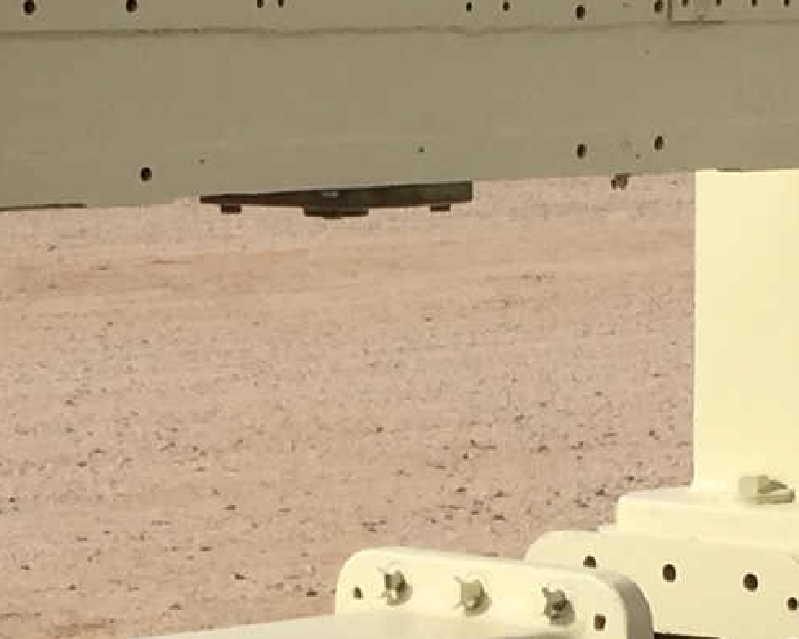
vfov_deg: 8.1
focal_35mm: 189
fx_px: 4468
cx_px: 387
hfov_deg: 10.2
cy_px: 610
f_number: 2.2
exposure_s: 1/2475
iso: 32
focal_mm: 4.15
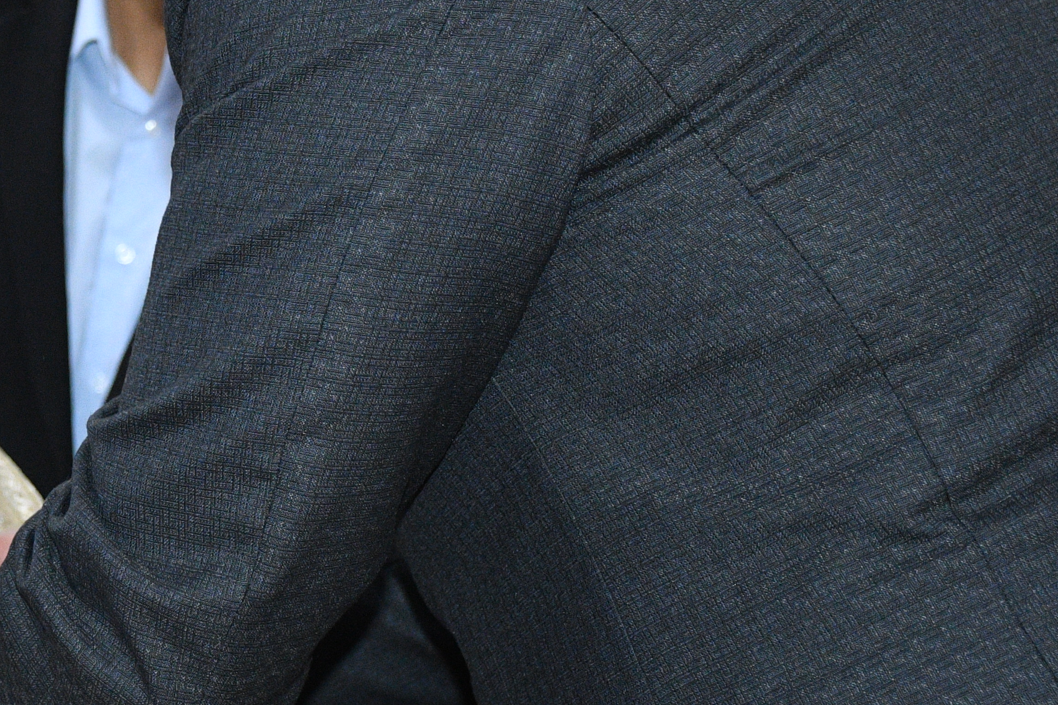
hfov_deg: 18.4
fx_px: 3203
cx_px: 55
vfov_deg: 12.6
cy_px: 283
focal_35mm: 109
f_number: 4.5
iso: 2000
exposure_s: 1/125
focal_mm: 30
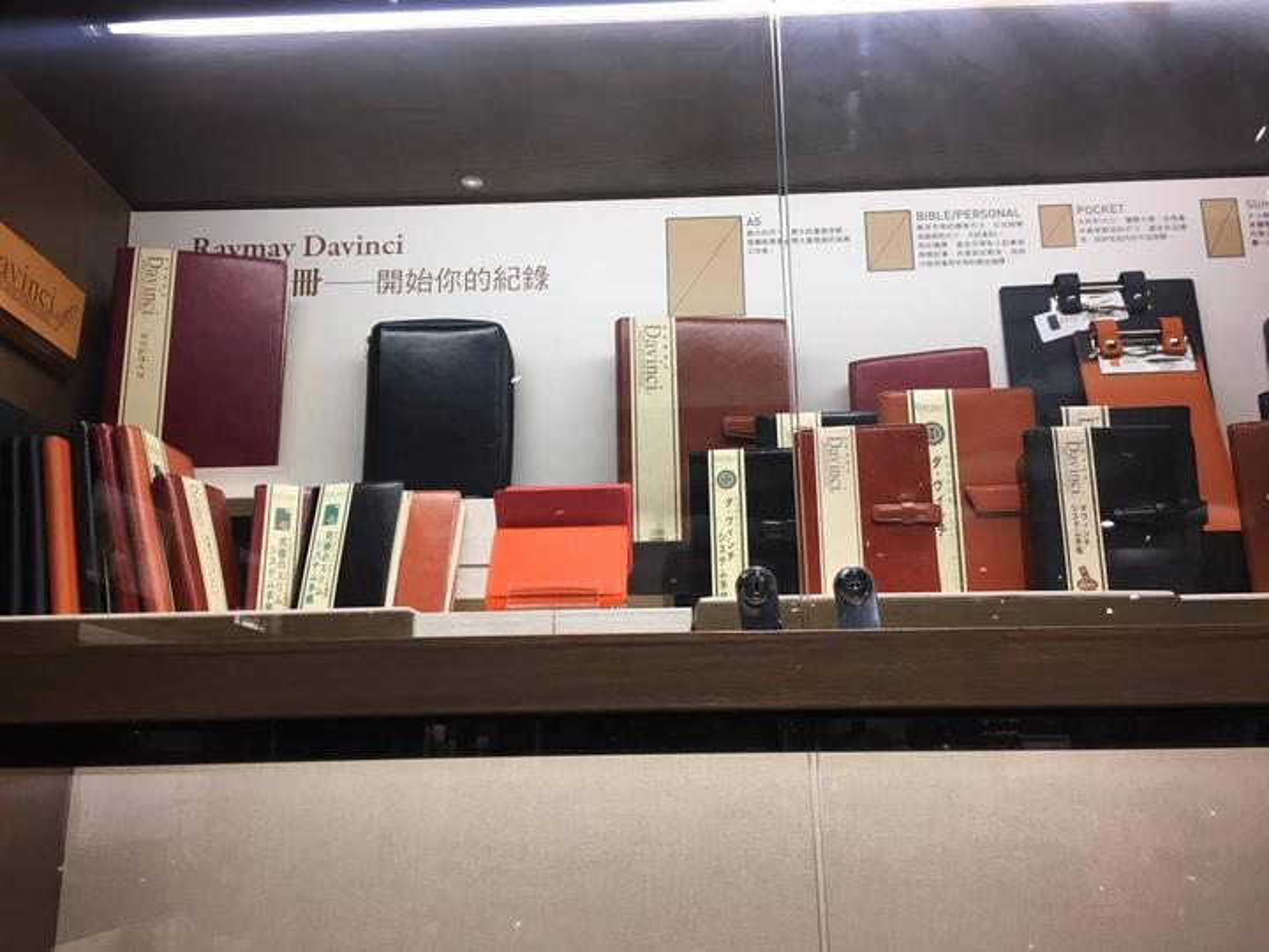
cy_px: 476
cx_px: 634
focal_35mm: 29
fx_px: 1063
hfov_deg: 61.7
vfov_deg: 48.2
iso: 25
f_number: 2.2
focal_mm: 4.15
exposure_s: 1/33
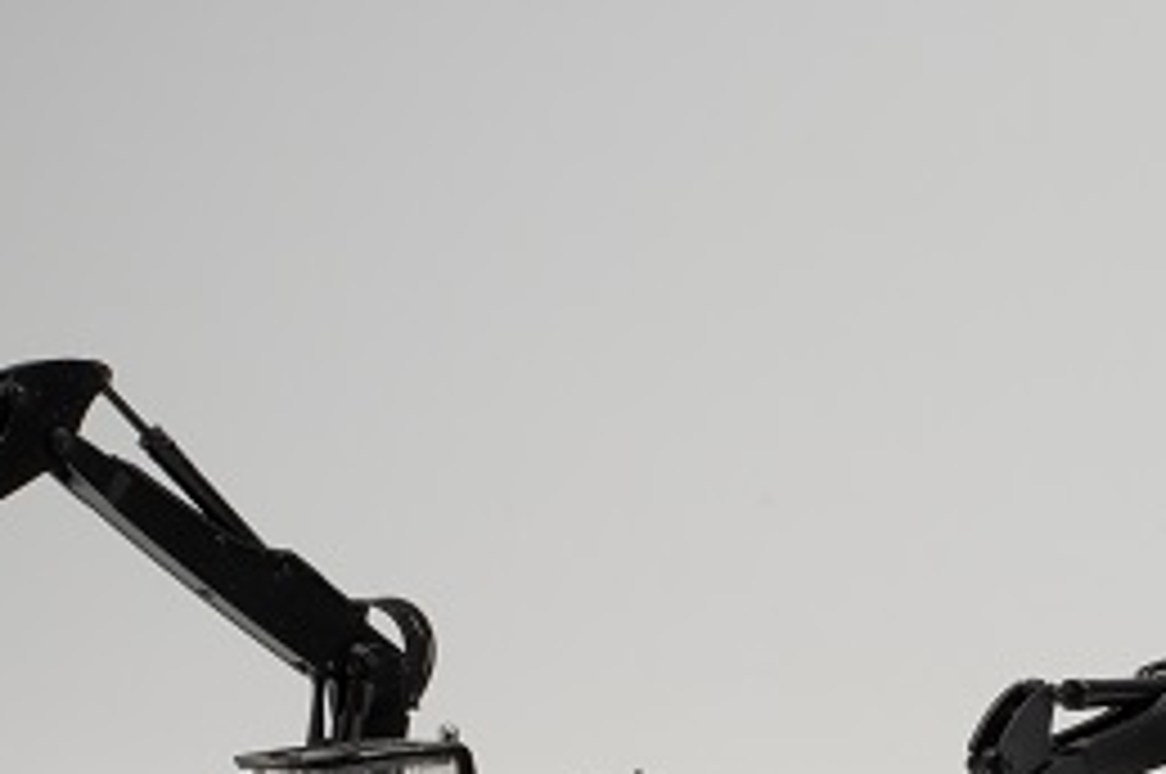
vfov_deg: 7.8
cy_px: 828
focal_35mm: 174
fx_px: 5629
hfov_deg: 11.8
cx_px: 689
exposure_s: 1/100
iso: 160
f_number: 16
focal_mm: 50
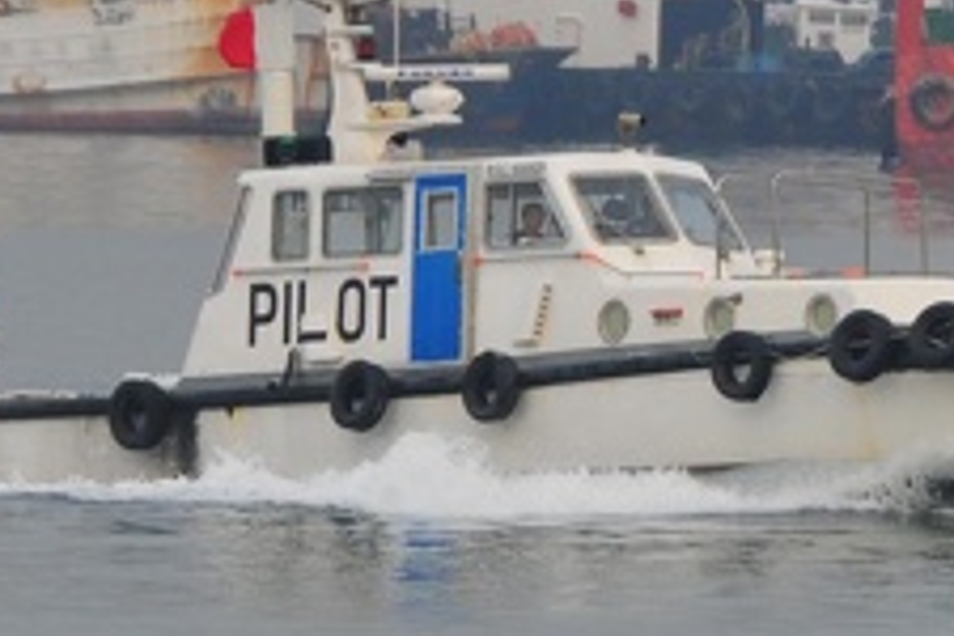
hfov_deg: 2.3
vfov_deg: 1.5
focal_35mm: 896
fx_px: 23742
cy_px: 363
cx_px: 738
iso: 200
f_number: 7.1
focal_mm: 170
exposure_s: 1/200
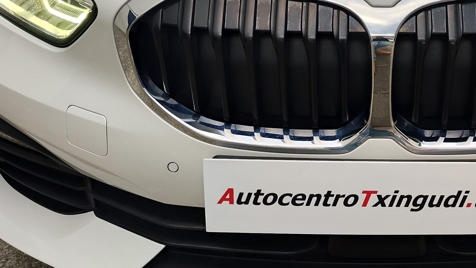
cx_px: 373
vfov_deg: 22.0
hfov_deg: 38.5
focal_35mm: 52
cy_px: -13
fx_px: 656
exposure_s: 1/120
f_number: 1.69
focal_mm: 7.01
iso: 103
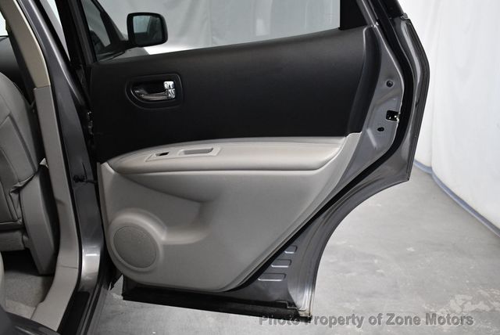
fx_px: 500
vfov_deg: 36.9
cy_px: 168
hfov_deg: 53.1
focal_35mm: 36
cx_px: 250
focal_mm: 18
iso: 1600
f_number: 3.5
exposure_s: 1/125
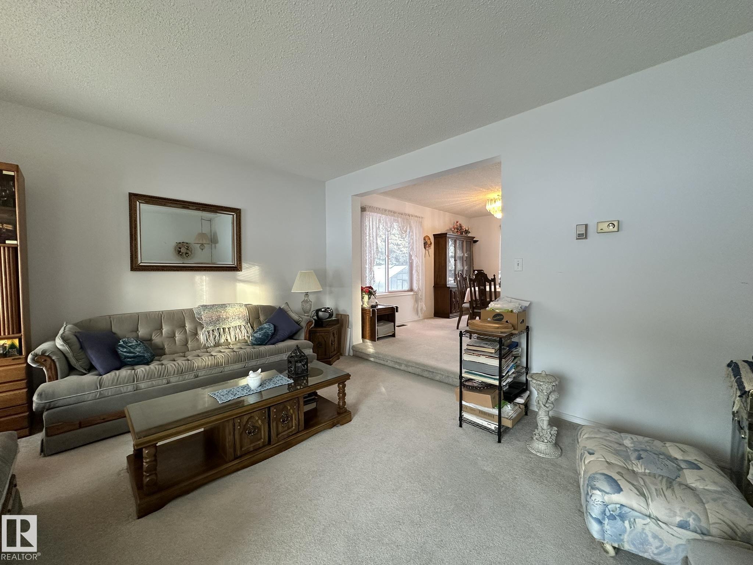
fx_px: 305
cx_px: 376
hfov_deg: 102.1
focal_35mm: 14
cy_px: 282
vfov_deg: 85.7
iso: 200
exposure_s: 1/120
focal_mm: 2.22
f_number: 2.2
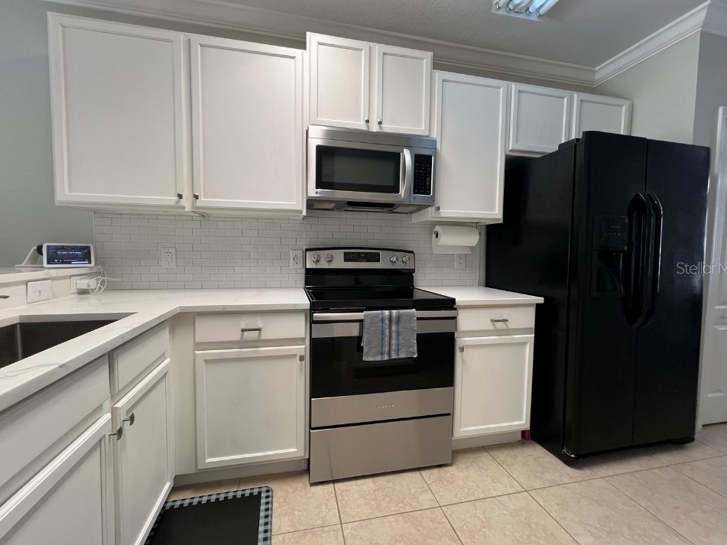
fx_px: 294
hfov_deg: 102.1
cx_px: 357
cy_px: 268
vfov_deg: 85.7
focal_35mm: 14
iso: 160
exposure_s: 1/120
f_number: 1.8
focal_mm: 1.57
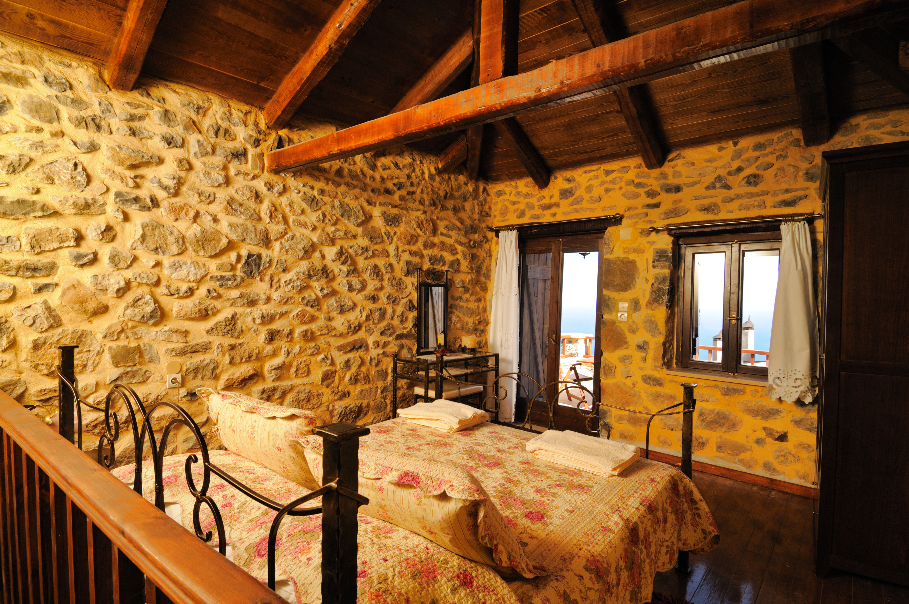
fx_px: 454
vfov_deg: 67.2
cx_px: 454
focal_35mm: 18
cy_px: 302
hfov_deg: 90.1
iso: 200
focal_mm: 12
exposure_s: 1/250
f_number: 6.3
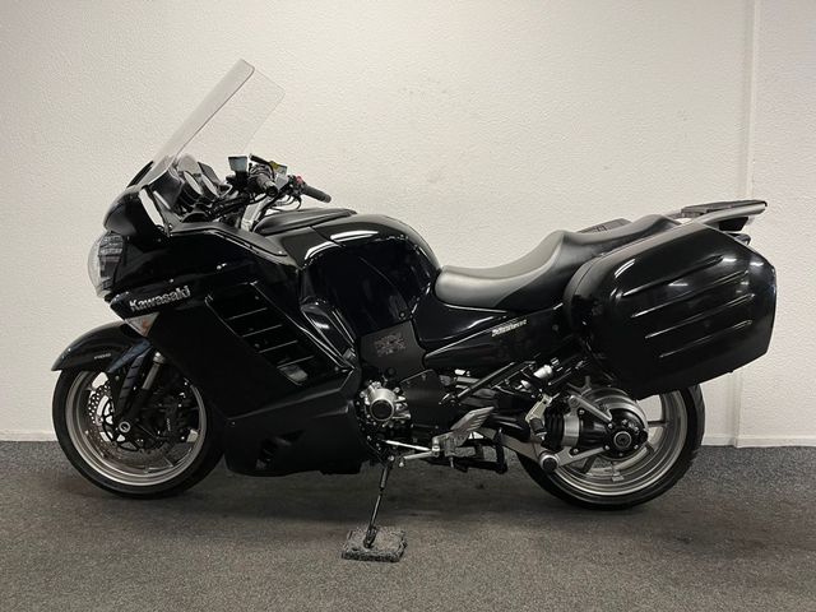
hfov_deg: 67.3
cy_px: 306
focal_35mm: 26
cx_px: 408
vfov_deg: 53.1
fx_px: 613
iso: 80
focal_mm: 5.1
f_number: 1.6
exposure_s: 1/50
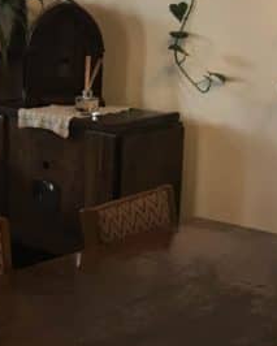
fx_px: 871
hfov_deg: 17.2
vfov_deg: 22.5
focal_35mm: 85
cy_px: 144
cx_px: -61
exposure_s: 1/33
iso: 80
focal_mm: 4.15
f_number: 2.2
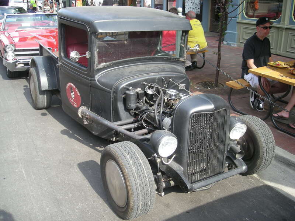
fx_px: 298
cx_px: 148
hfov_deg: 52.6
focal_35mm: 35
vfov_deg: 40.7
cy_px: 110
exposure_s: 1/116
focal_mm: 5.7
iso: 50
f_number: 2.8
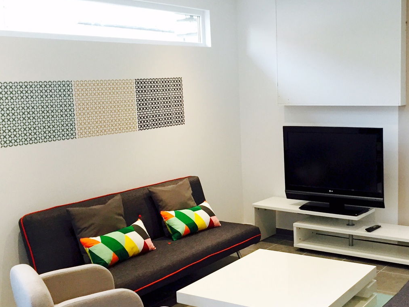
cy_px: 151
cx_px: 291
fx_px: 544
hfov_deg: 40.4
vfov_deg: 31.5
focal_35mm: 46
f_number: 2.2
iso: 80
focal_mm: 4.15
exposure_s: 1/33
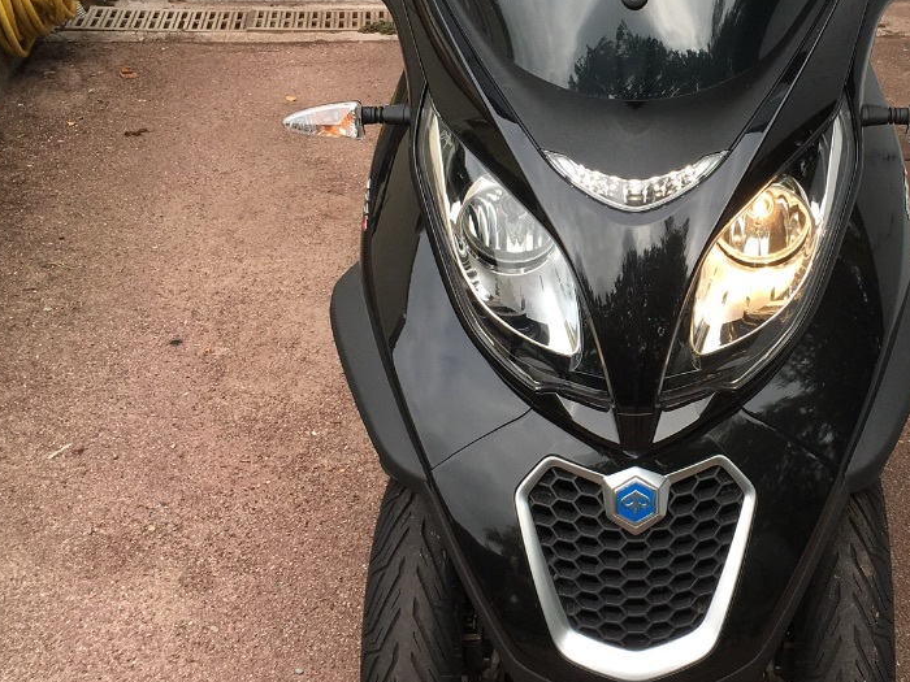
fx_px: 1393
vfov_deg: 27.5
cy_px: 265
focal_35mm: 53
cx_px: 711
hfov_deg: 35.2
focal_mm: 4.15
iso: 25
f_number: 2.2
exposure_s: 1/452
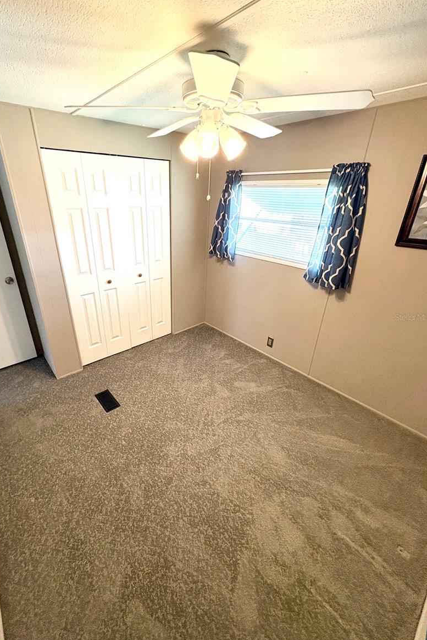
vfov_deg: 100.4
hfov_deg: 77.0
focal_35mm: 15
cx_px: 186
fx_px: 267
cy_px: 317
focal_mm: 2.22
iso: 320
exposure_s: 1/120
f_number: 2.2
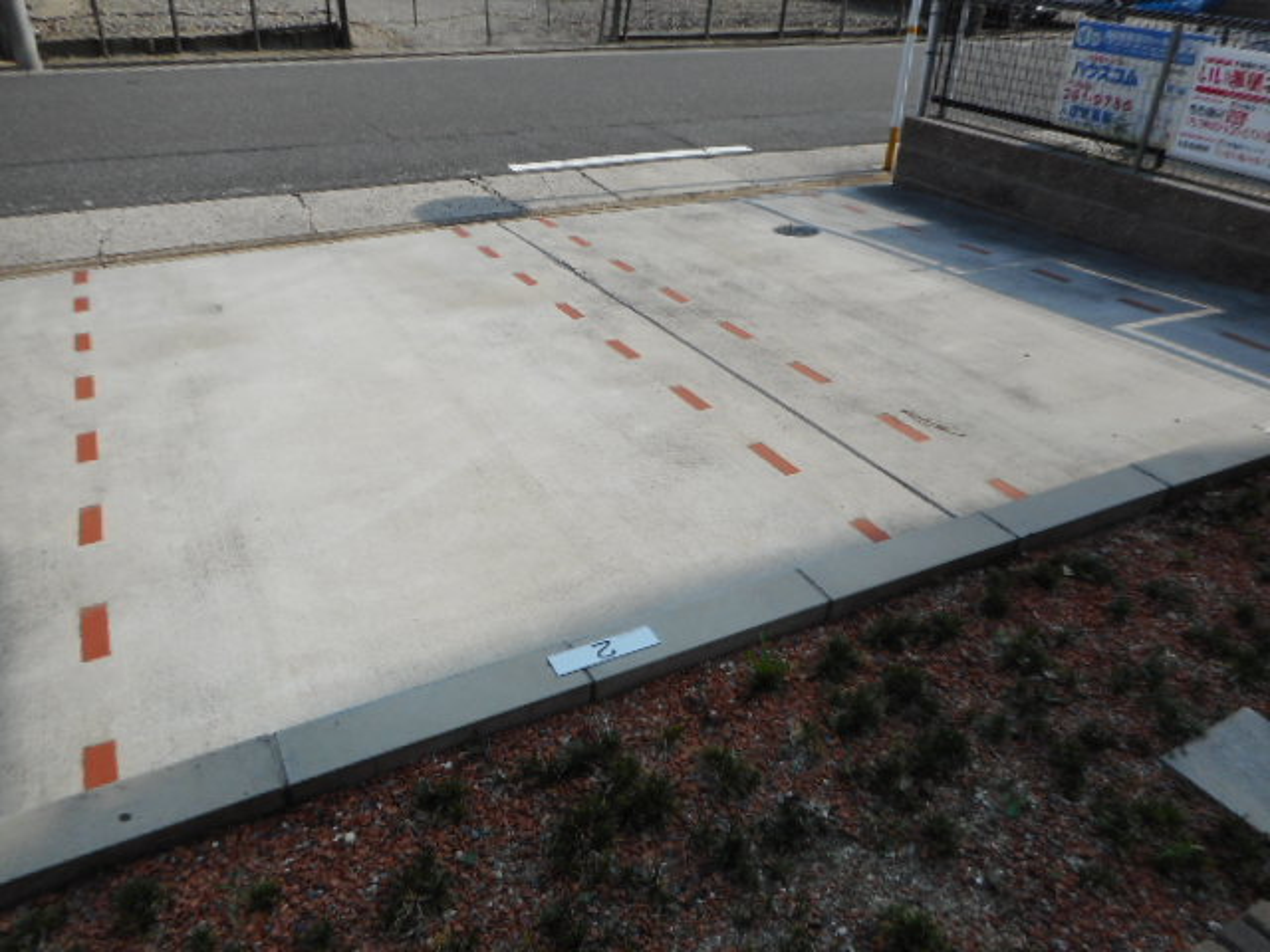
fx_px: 917
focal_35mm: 25
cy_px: 476
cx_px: 635
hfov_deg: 69.4
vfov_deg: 54.9
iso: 80
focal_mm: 4.5
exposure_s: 1/1000
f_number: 3.7
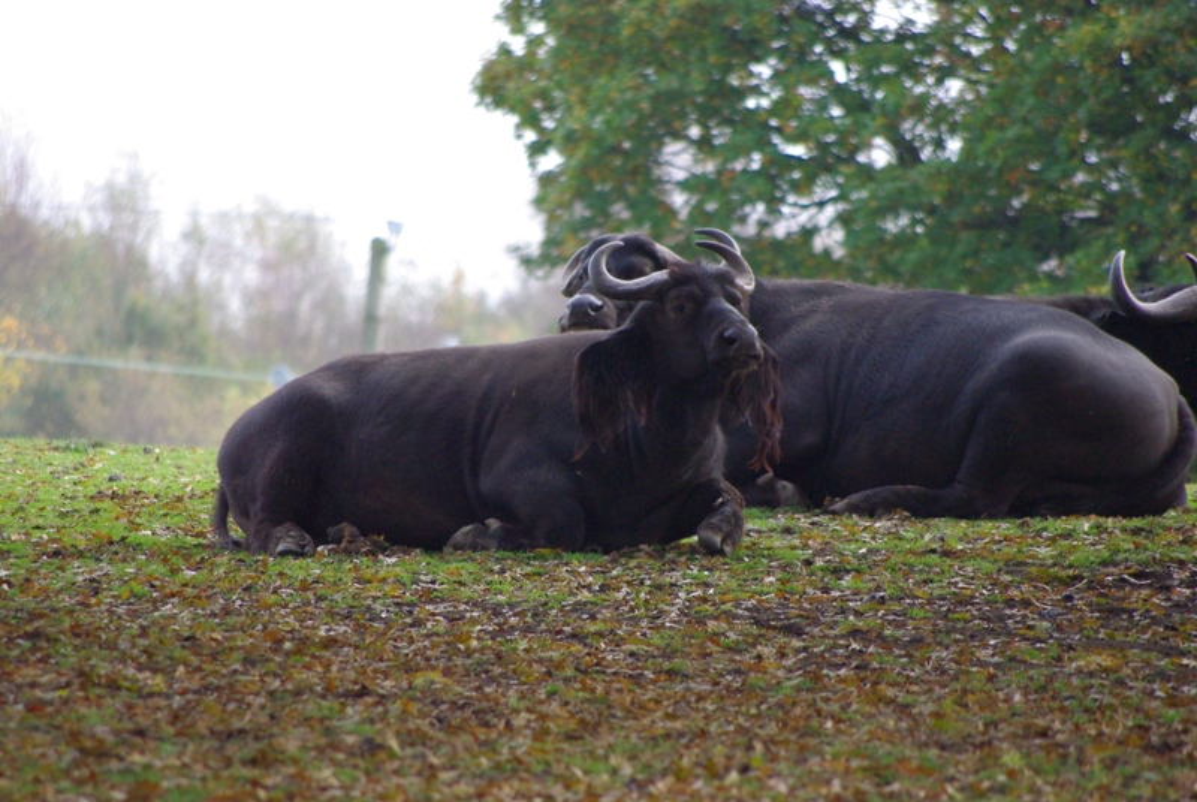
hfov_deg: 4.6
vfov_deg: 3.1
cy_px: 401
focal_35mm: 450
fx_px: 14984
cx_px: 598
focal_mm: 300
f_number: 5.8
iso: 800
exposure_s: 1/350
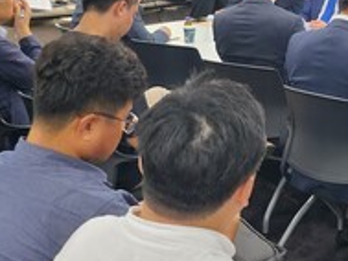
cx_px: 370
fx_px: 765
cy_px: 7
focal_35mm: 76
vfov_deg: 18.9
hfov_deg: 24.2
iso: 160
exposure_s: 1/120
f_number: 1.8
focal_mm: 5
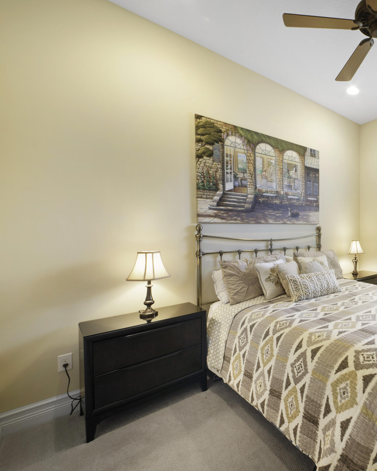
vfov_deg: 89.6
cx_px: 348
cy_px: 237
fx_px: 237
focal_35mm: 17
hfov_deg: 62.8
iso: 320
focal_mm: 12
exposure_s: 1/5
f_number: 11
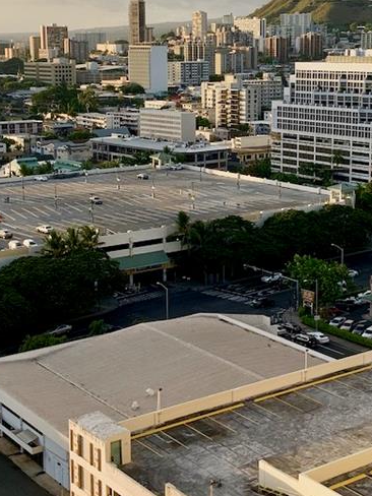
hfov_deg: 22.9
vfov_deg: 30.2
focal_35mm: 64
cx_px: 202
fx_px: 917
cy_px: 202
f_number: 1.8
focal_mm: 4.25
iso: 25
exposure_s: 1/903
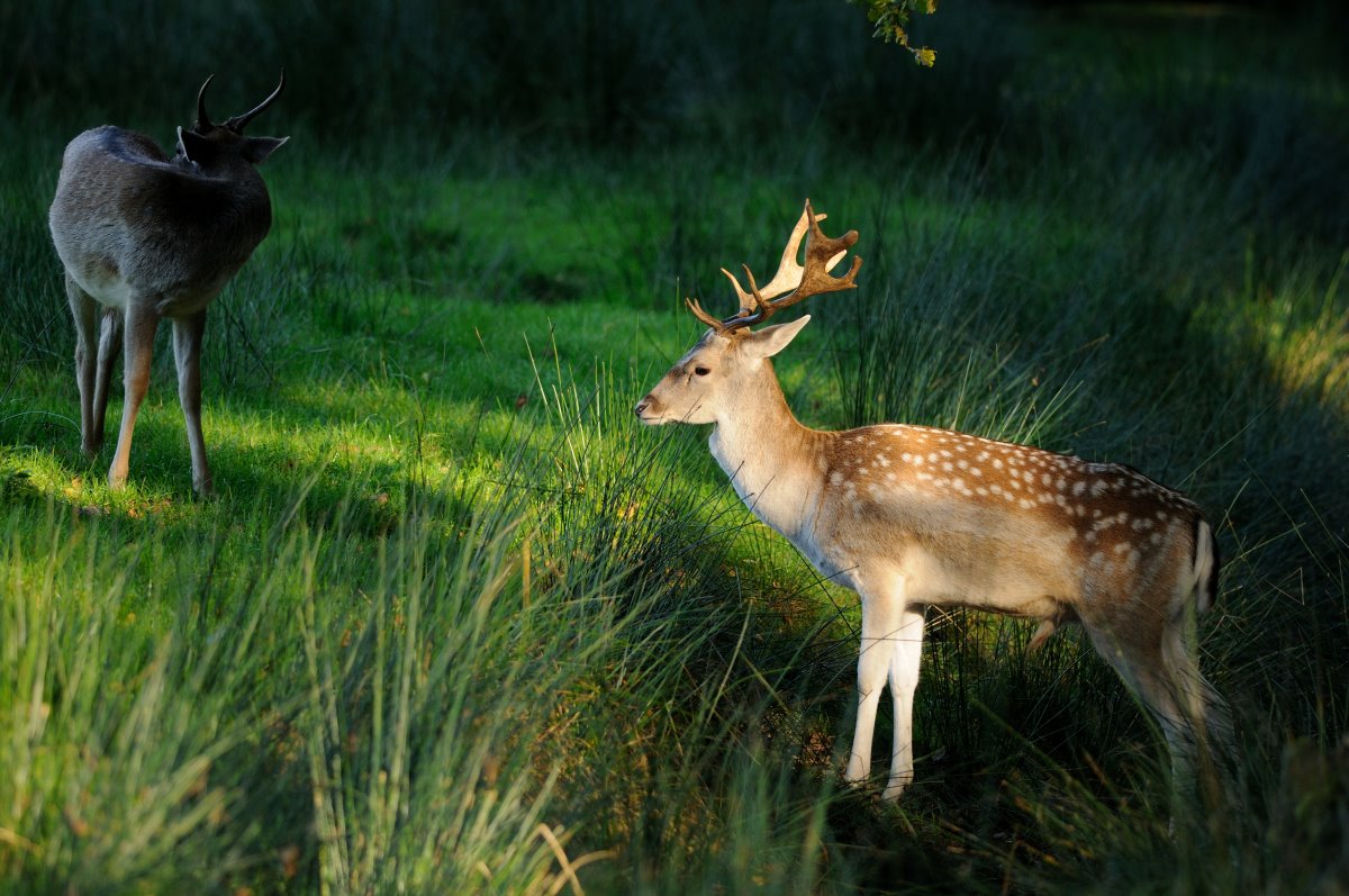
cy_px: 448
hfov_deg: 4.6
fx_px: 16842
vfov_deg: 3.0
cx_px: 674
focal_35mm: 450
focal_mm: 300
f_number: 4
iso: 200
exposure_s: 1/160
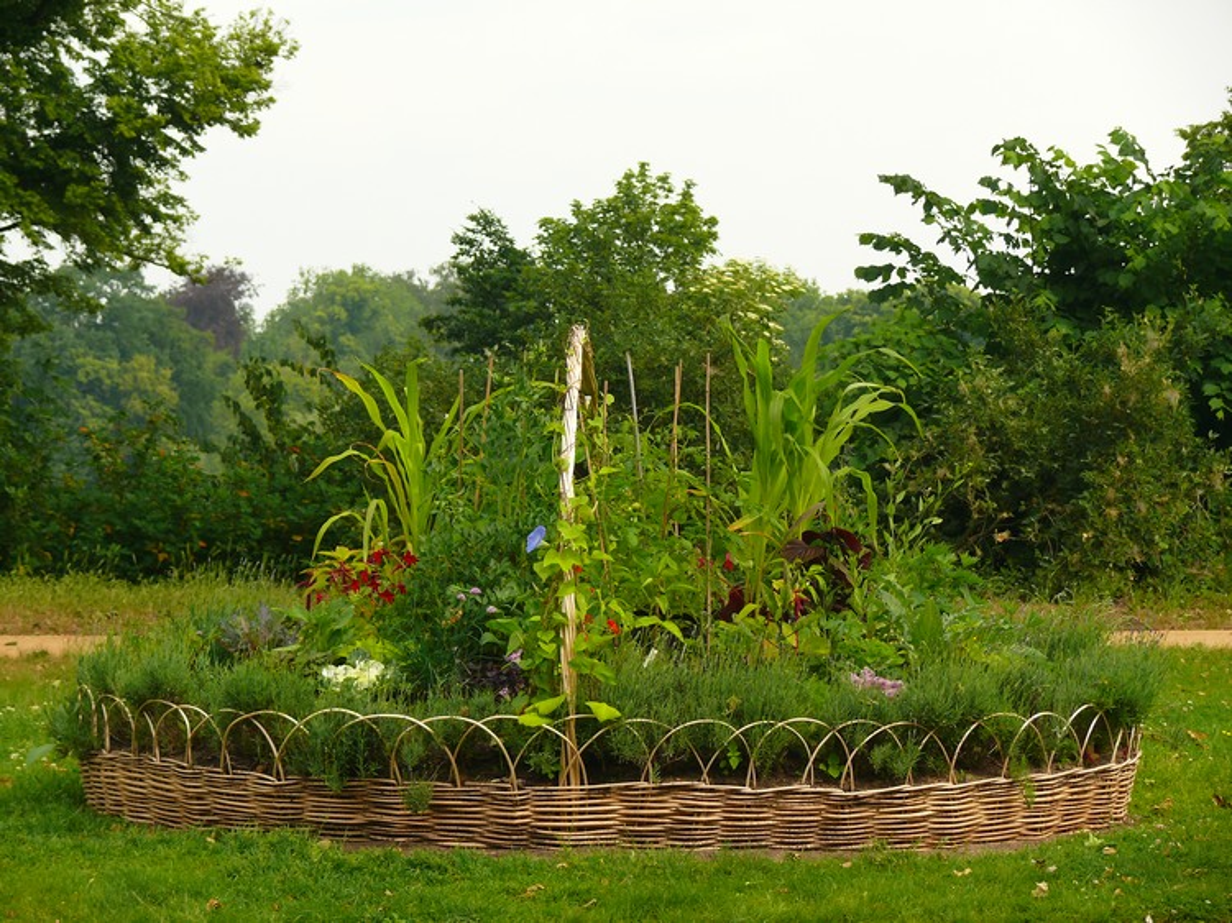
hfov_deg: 13.0
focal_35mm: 152
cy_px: 462
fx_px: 5408
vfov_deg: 9.8
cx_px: 616
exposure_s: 1/160
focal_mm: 32.1
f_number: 4
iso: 100
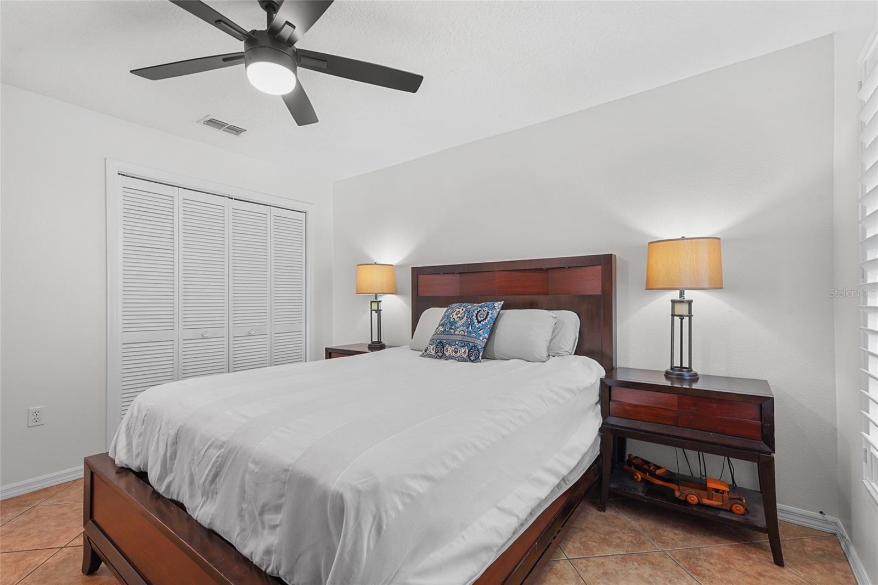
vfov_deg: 73.7
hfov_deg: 96.7
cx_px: 439
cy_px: 292
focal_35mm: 16
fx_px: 390
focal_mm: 16
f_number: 9
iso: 250
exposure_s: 1/2.5
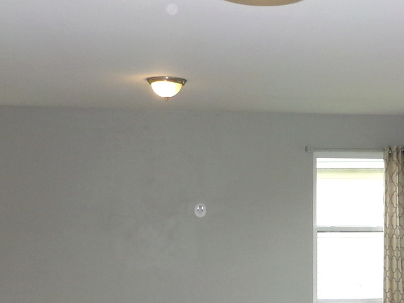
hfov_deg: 29.3
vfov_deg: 22.6
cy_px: 182
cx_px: 305
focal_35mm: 65
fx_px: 759
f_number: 3.2
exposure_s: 1/140
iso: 200
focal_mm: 4.7
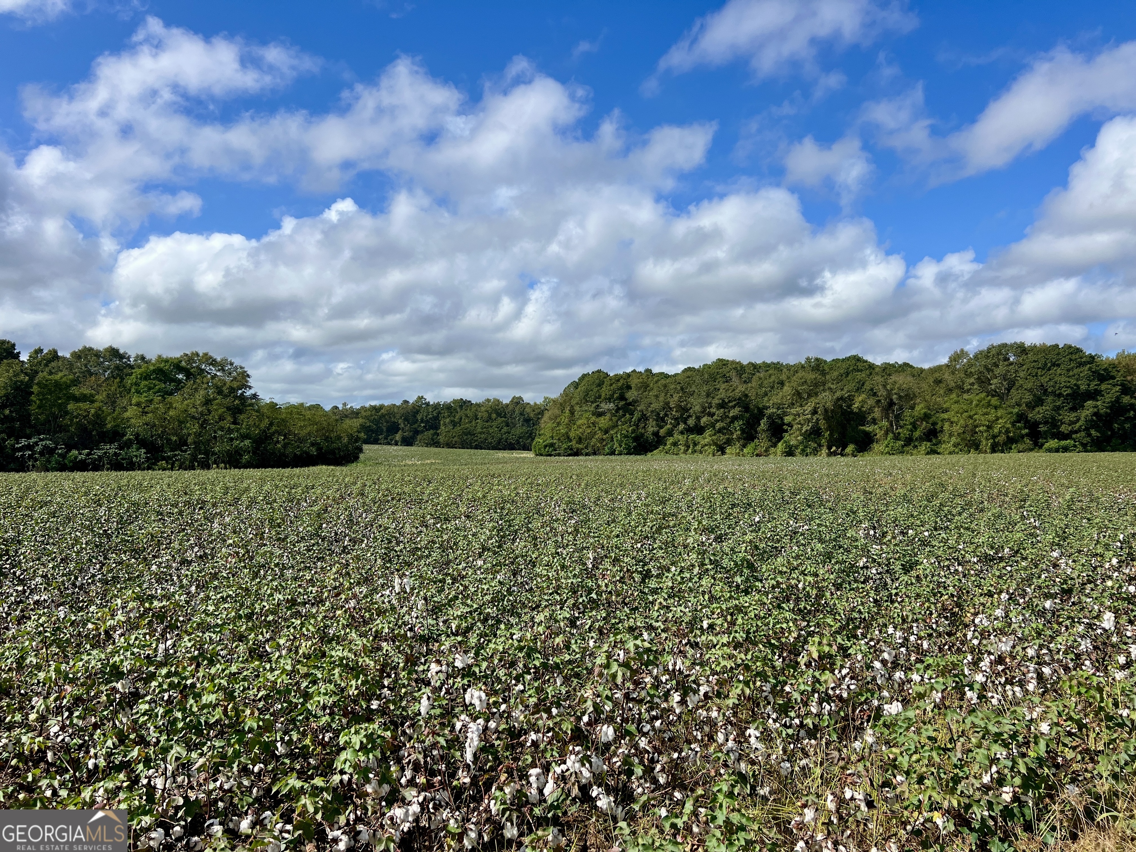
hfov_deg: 67.3
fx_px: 853
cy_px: 426
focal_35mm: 26
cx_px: 568
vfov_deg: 53.1
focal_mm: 5.7
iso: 50
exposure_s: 1/5882
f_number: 1.5
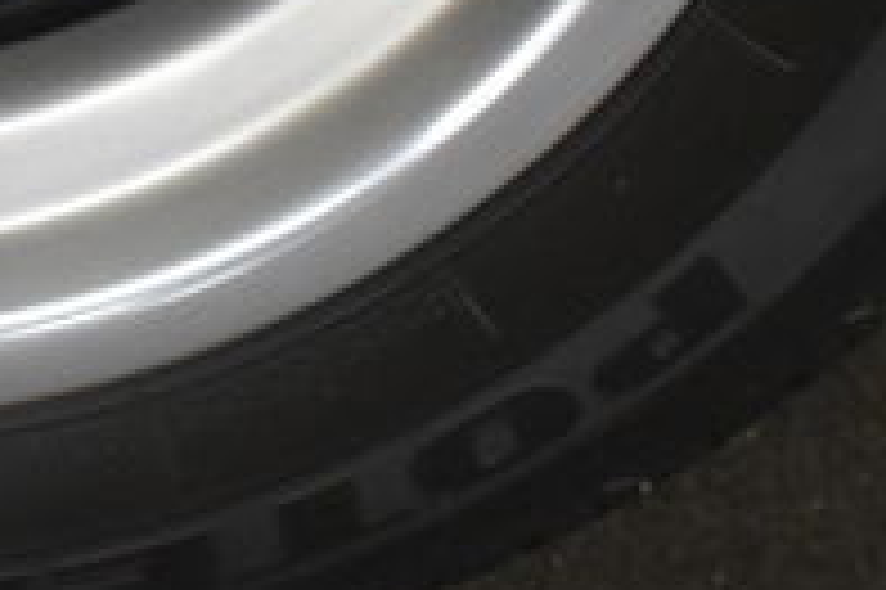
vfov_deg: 7.1
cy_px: -622
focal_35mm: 187
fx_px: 4598
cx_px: -189
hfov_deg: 10.8
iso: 1600
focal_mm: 24
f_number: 4
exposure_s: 1/125
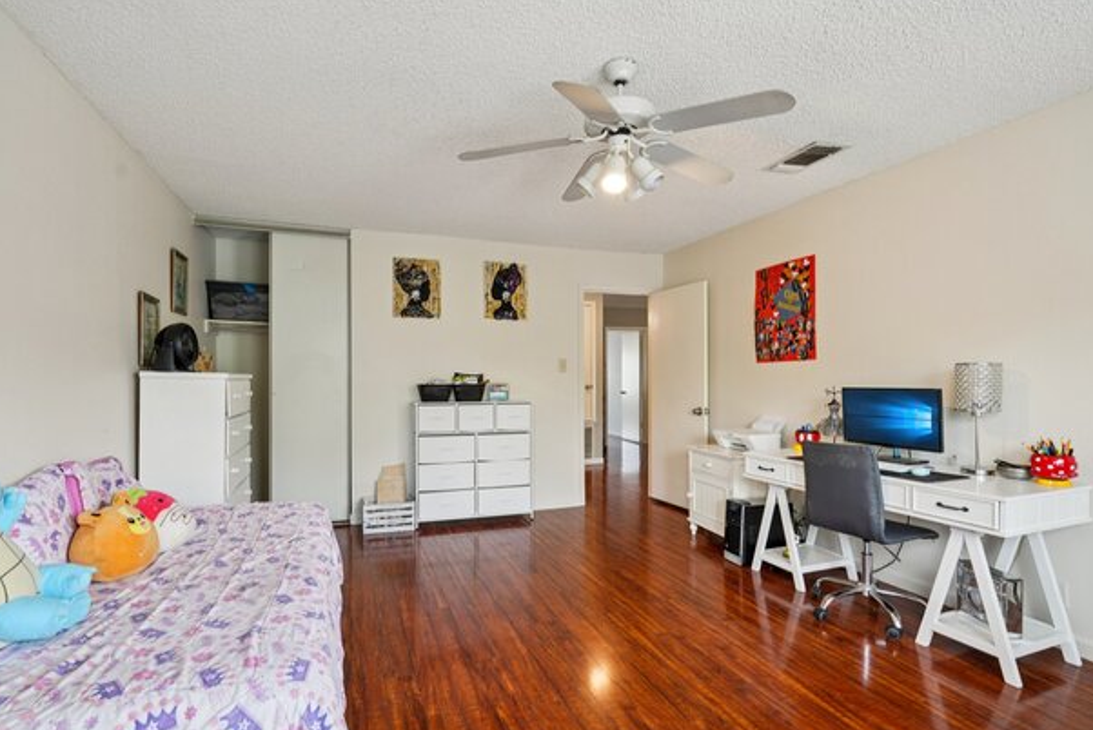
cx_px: 523
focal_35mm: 17
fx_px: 516
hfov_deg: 93.2
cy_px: 380
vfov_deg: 70.5
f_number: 8
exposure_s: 1/10
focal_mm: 16
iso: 400
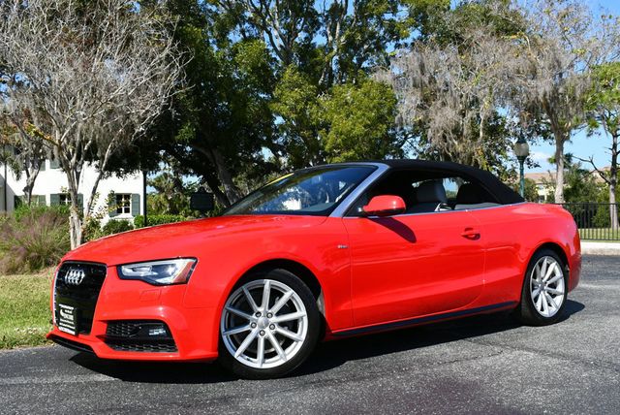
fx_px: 724
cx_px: 310
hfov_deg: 46.4
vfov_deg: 32.0
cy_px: 208
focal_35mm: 42
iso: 100
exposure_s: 1/250
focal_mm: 21
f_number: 8
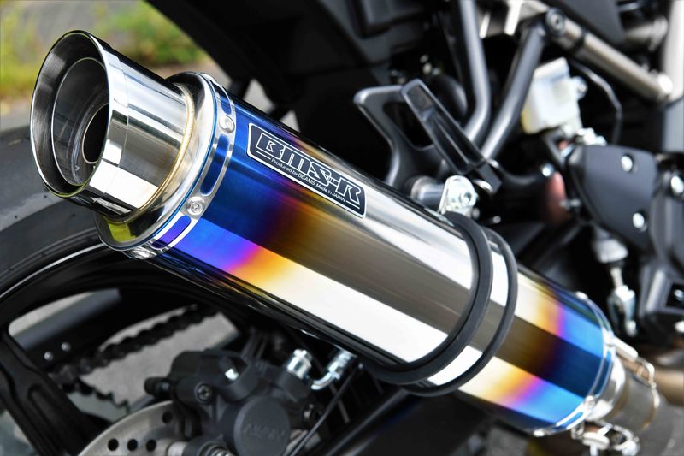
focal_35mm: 60
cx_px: 342
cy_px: 228
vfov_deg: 22.6
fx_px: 1140
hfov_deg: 33.4
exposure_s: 1/1000
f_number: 8
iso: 800
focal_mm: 60
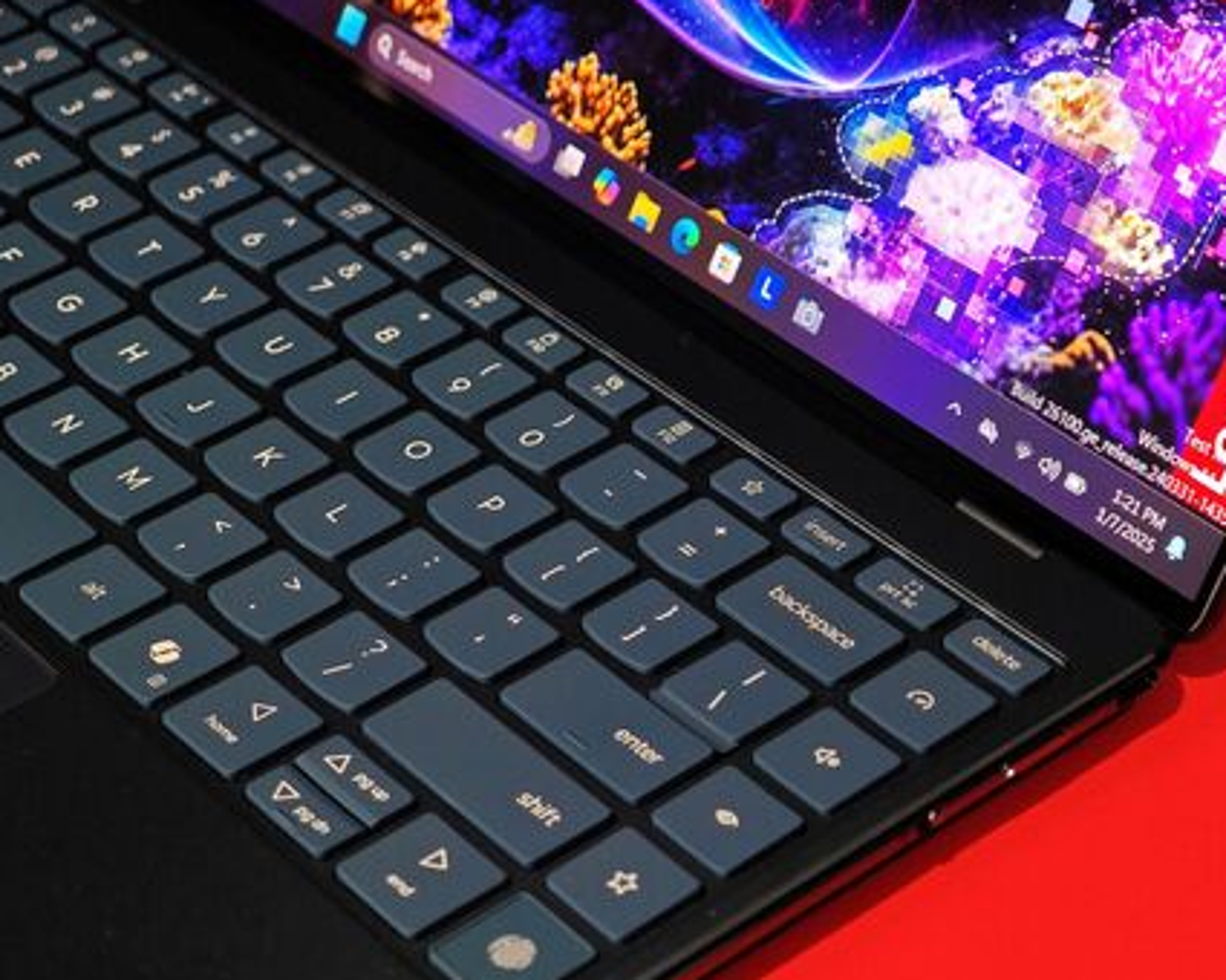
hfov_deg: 20.3
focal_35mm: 94
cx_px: 764
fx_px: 3411
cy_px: 576
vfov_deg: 16.4
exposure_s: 1/120
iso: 250
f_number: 1.8
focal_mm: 12.28
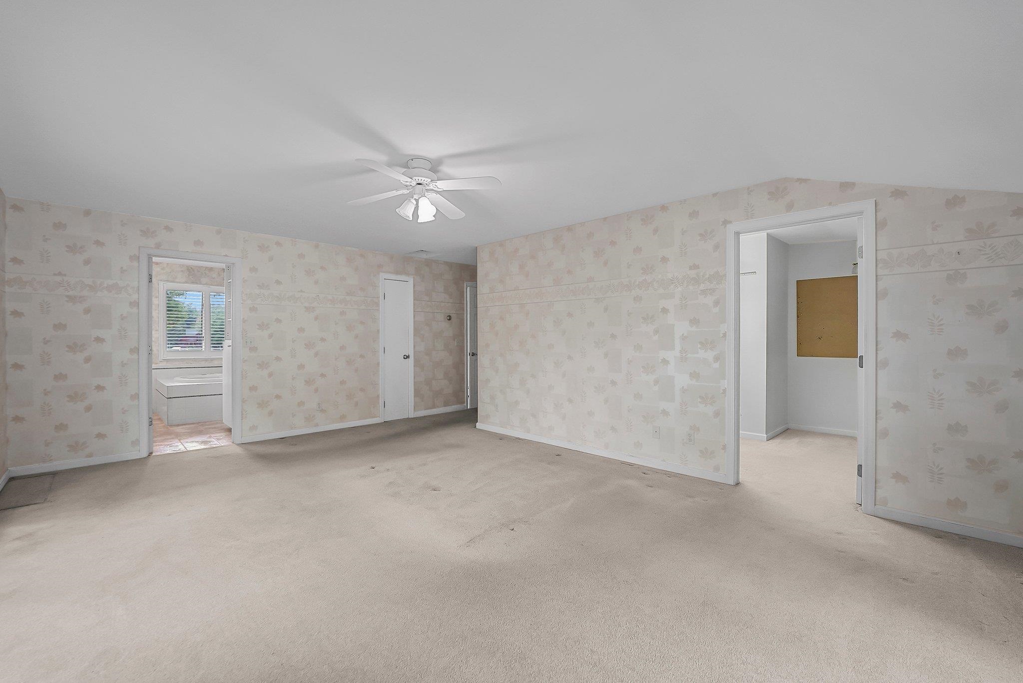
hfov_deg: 104.2
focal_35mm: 14
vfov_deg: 81.3
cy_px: 342
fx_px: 398
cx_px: 512
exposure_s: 1/125
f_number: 4.5
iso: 800
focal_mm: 14
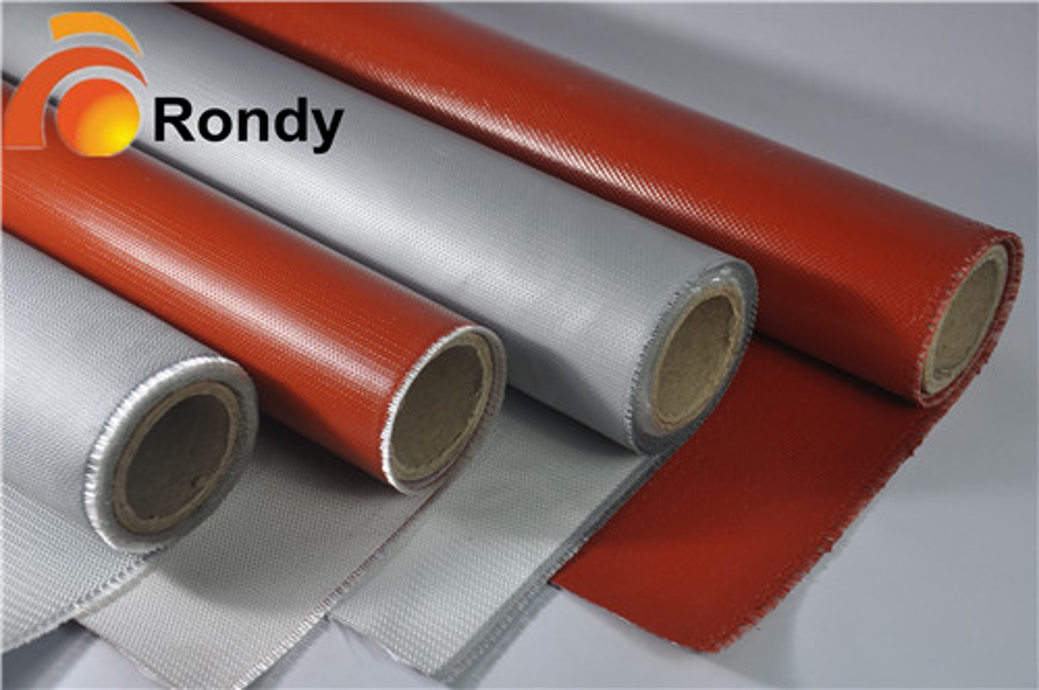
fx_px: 1816
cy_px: 345
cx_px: 520
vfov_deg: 21.5
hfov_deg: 31.9
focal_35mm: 63
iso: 250
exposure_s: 1/80
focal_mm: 42
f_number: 4.8
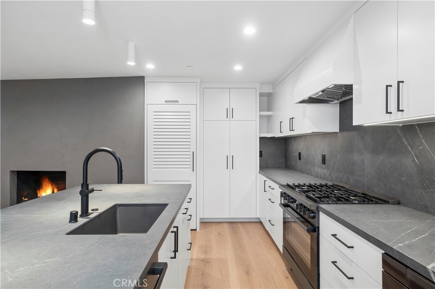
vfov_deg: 59.4
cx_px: 218
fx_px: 254
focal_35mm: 21
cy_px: 144
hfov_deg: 81.2
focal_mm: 21
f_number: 9
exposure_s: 1/6
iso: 160
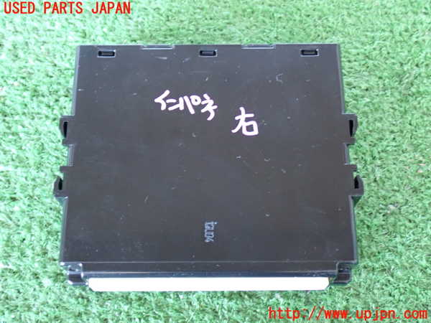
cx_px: 216
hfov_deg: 38.2
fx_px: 623
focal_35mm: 50
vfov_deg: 29.1
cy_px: 162
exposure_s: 1/13
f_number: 3.2
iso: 800
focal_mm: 9.01
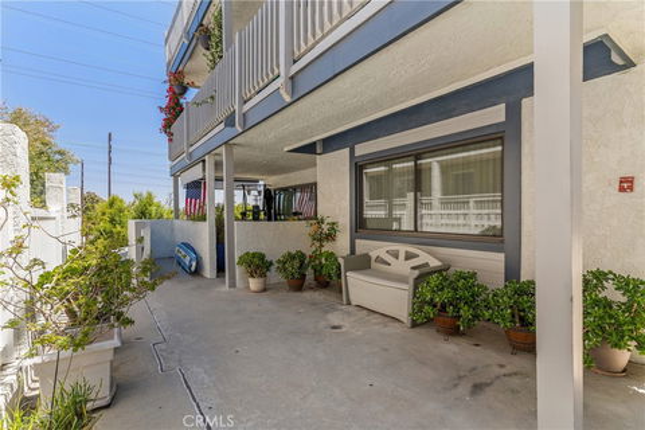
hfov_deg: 93.3
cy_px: 215
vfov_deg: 70.4
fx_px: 305
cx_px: 322
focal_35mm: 17
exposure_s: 1/40
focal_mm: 17
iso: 320
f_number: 7.1
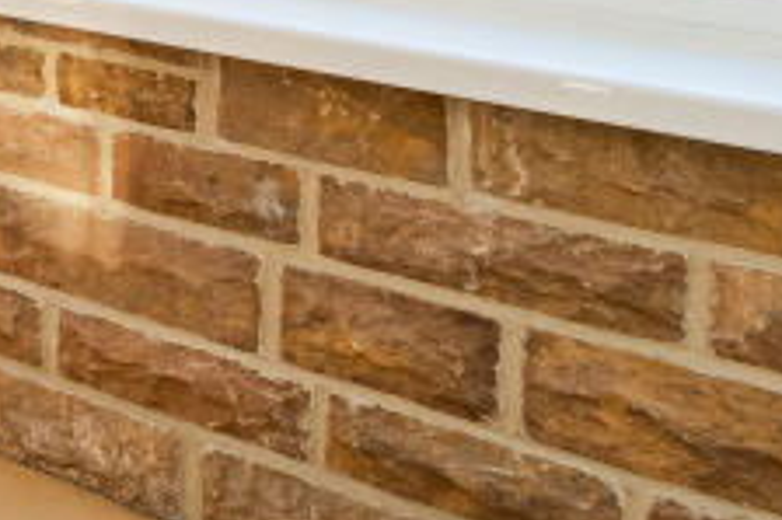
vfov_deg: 18.0
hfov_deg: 19.2
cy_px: -339
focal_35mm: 64
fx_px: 1389
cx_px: -765
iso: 320
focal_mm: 14
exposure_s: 1/500
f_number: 6.3
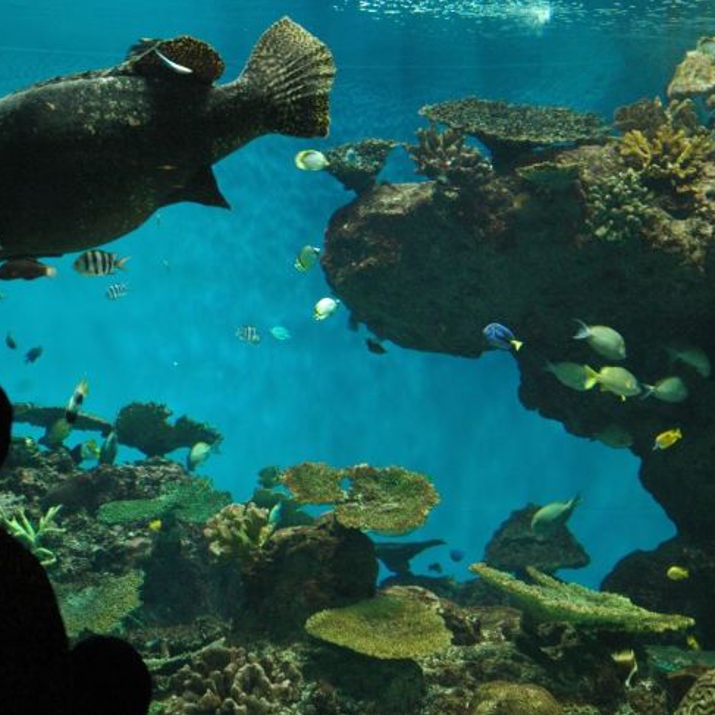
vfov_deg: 20.4
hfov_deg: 20.4
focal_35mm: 85
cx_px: 298
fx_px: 1986
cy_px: 356
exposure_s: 1/30
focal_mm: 44
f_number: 4.5
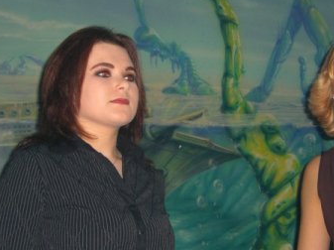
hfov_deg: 23.8
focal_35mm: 82
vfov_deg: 18.0
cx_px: 220
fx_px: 790
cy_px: 140
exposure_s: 1/60
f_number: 3.1
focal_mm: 9.5
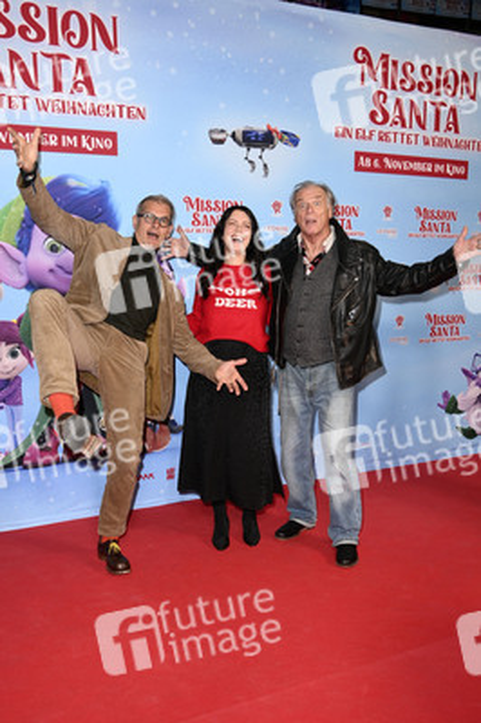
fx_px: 642
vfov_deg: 58.8
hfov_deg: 41.0
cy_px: 362
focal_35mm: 32
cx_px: 240
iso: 1000
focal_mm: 32
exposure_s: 1/250
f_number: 5.6
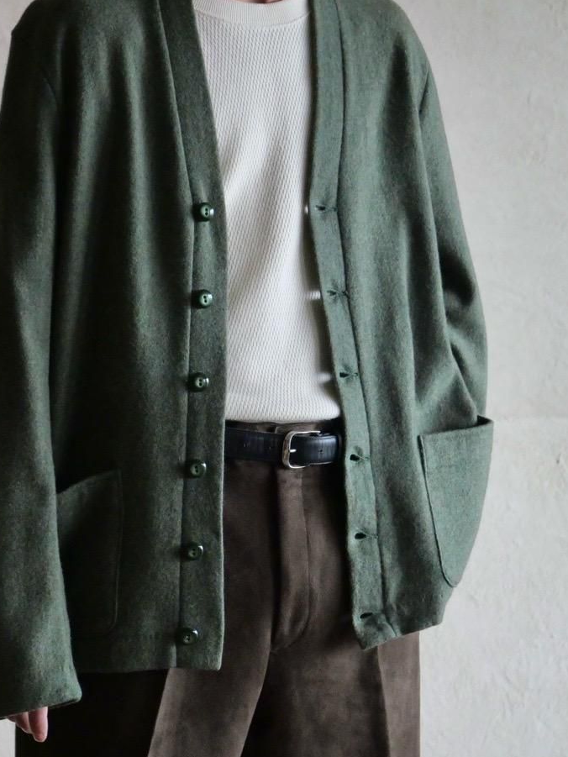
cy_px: 360
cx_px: 230
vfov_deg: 15.8
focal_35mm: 125
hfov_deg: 11.9
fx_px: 2734
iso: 3200
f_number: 3.9
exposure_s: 1/60
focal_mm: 44
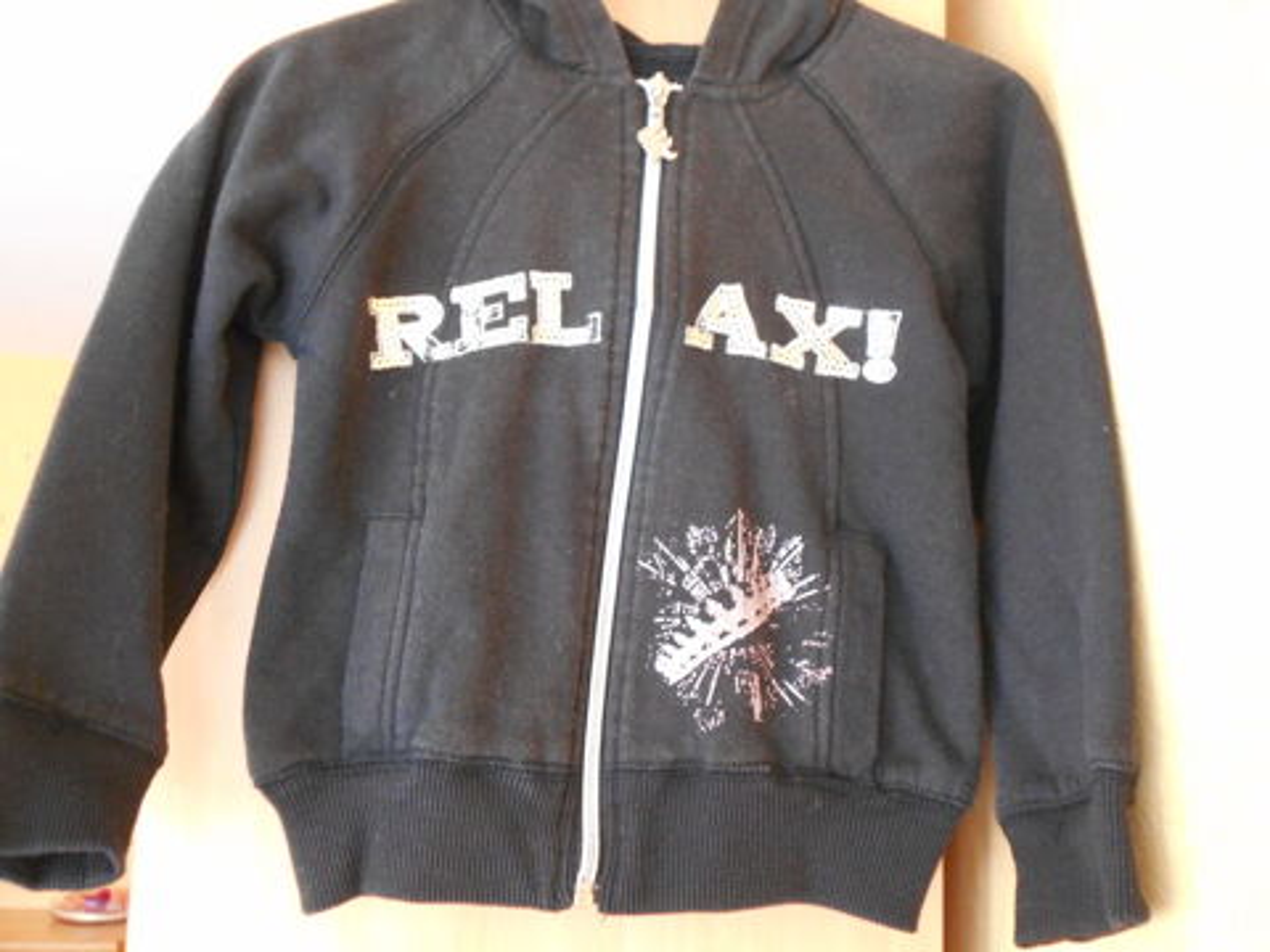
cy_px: 476
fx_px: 1431
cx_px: 635
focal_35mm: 39
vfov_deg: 36.8
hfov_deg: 47.9
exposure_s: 1/13
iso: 400
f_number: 3.9
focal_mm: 6.7
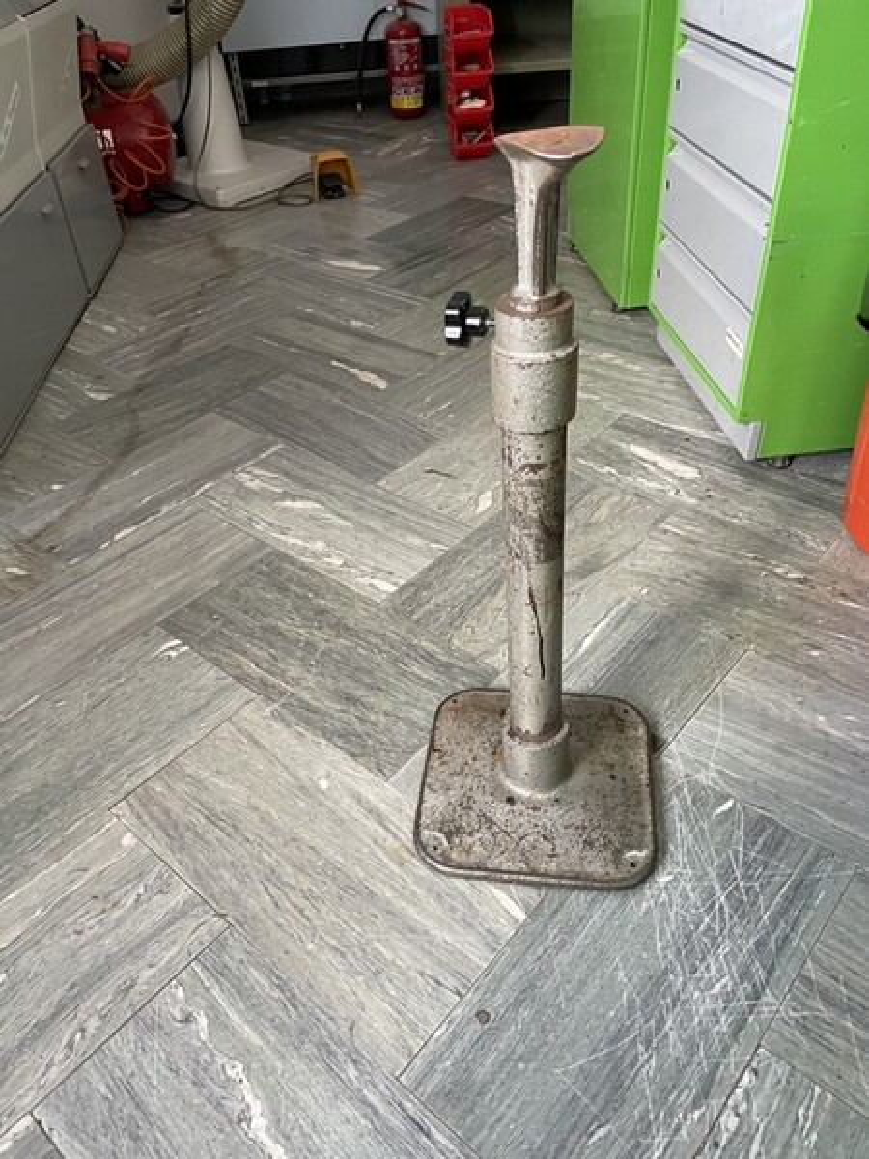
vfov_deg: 67.3
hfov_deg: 53.1
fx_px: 870
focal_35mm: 26
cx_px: 434
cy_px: 580
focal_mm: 4.2
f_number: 1.6
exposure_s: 1/60
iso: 200
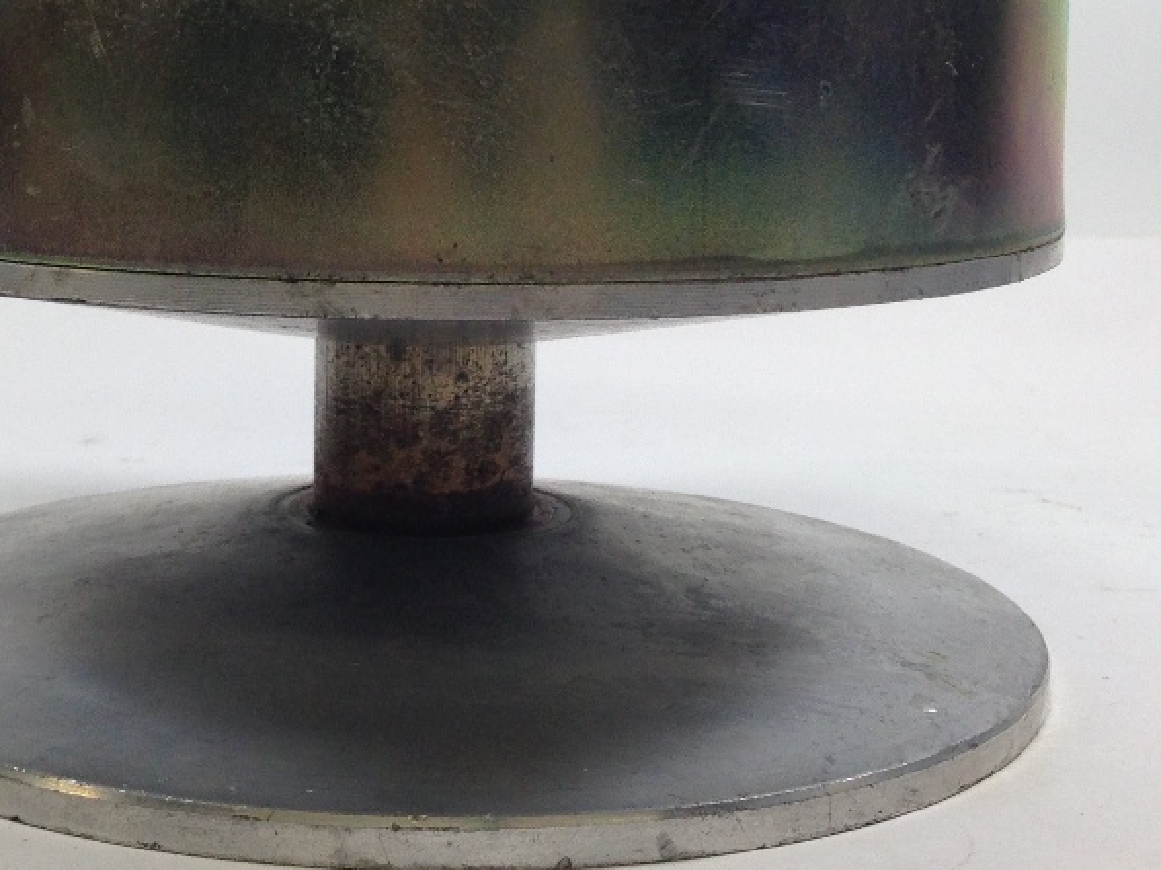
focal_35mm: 71
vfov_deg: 20.4
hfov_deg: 27.2
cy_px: 148
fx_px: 2381
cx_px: 386
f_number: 2.4
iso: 80
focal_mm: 4.12
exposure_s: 1/120
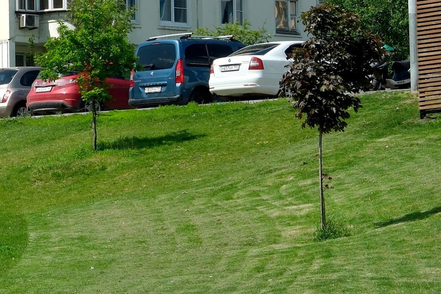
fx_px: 3160
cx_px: -285
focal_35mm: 258
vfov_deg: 5.3
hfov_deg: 7.8
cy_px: 25
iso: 320
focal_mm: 50
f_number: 10
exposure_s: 1/500
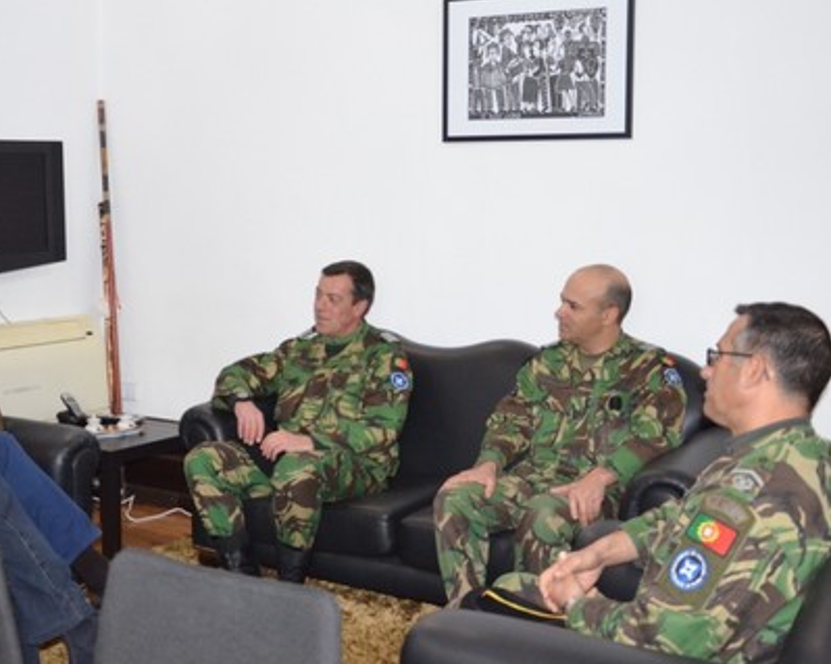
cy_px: 314
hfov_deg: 37.8
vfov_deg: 30.8
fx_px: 1205
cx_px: 306
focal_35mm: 49
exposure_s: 1/60
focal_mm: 24
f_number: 3.8
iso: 2800
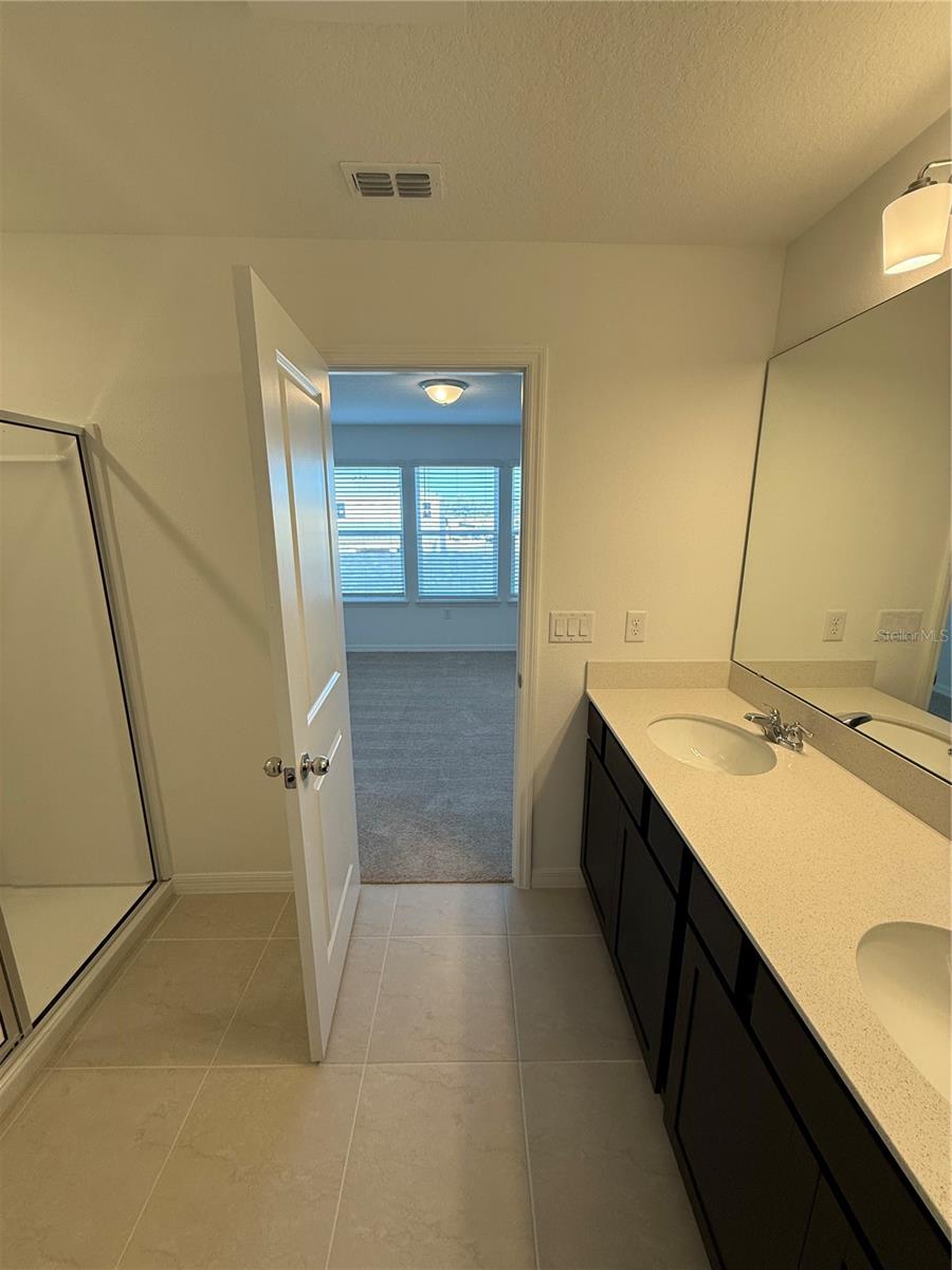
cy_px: 635
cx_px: 476
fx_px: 513
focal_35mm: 14
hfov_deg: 85.7
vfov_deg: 102.1
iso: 64
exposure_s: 1/120
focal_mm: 2.22
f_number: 2.2
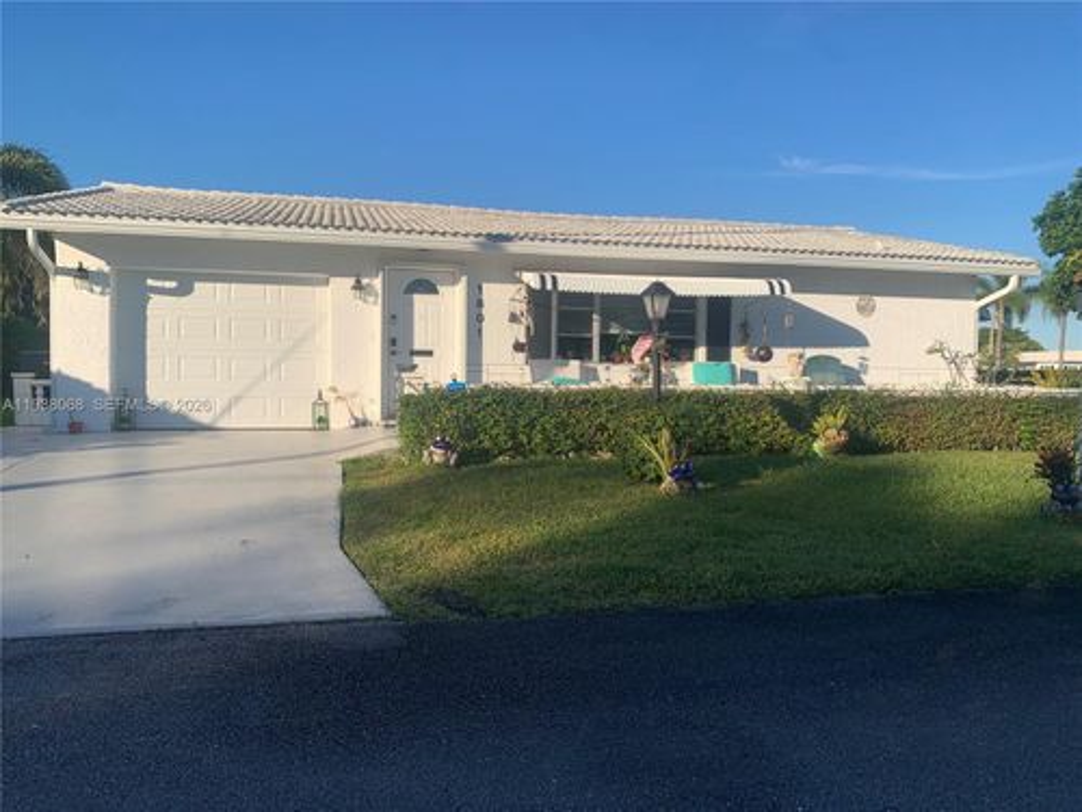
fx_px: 813
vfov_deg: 53.1
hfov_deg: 67.3
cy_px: 406
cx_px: 541
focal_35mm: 26
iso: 25
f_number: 1.8
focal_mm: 4.25
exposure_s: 1/2257
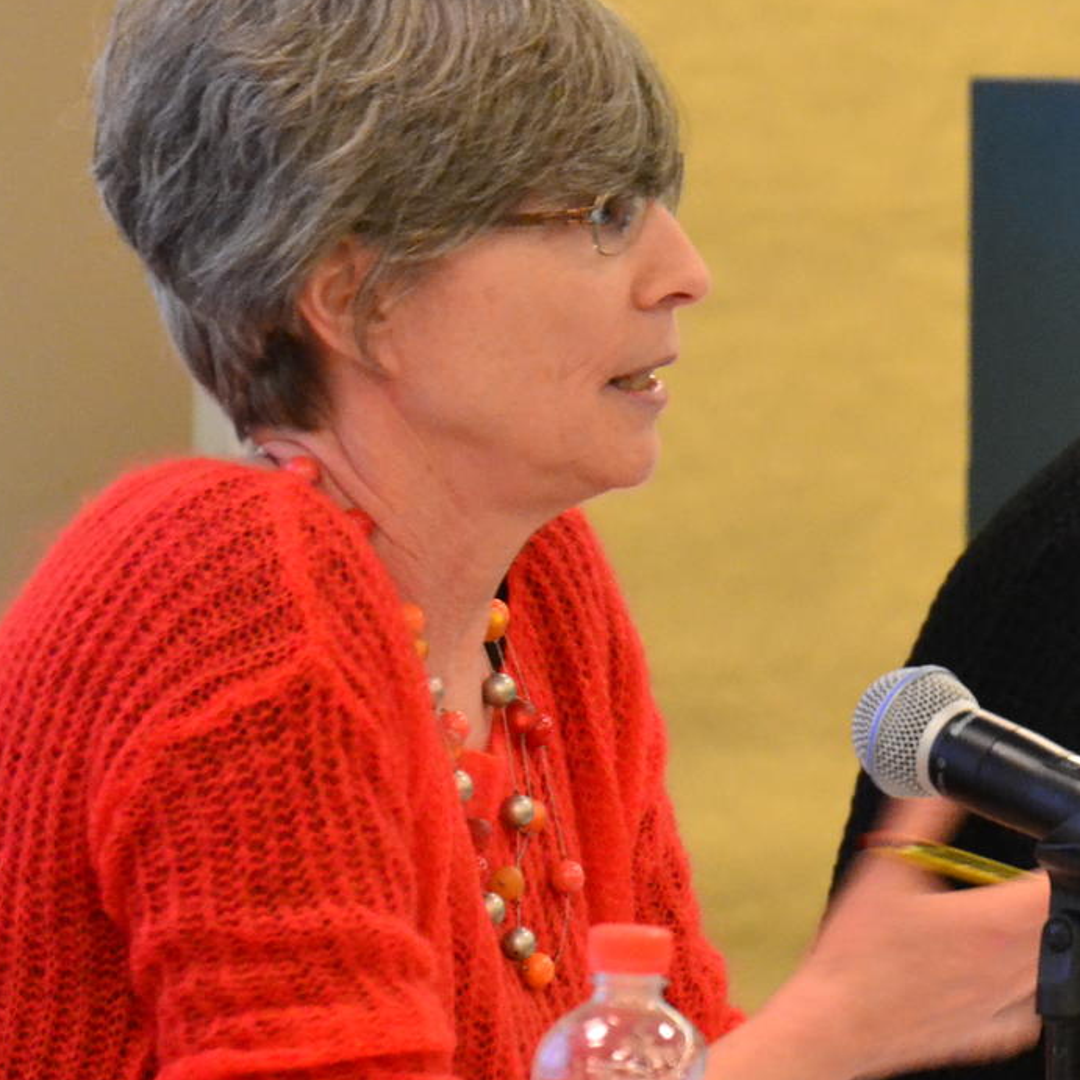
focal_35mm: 461
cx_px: 1042
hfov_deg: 3.8
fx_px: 16281
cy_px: 649
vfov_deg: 3.8
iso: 3200
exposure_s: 1/30
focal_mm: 125
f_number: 4.8
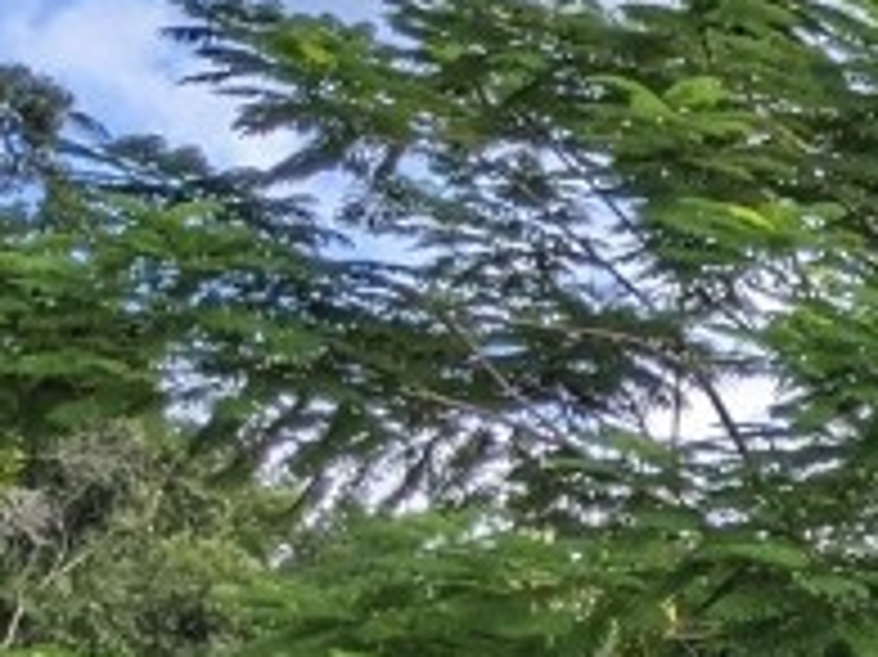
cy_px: 1278
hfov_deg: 11.1
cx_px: 2269
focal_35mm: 142
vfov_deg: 9.8
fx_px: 3599
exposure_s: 1/1235
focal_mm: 4.44
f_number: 1.8
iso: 40
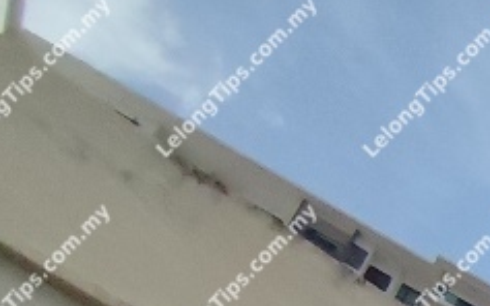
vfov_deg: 11.6
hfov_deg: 16.3
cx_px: 1034
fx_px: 1215
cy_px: 753
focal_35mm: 91
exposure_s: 1/8010
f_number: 2.2
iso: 50
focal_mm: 1.65
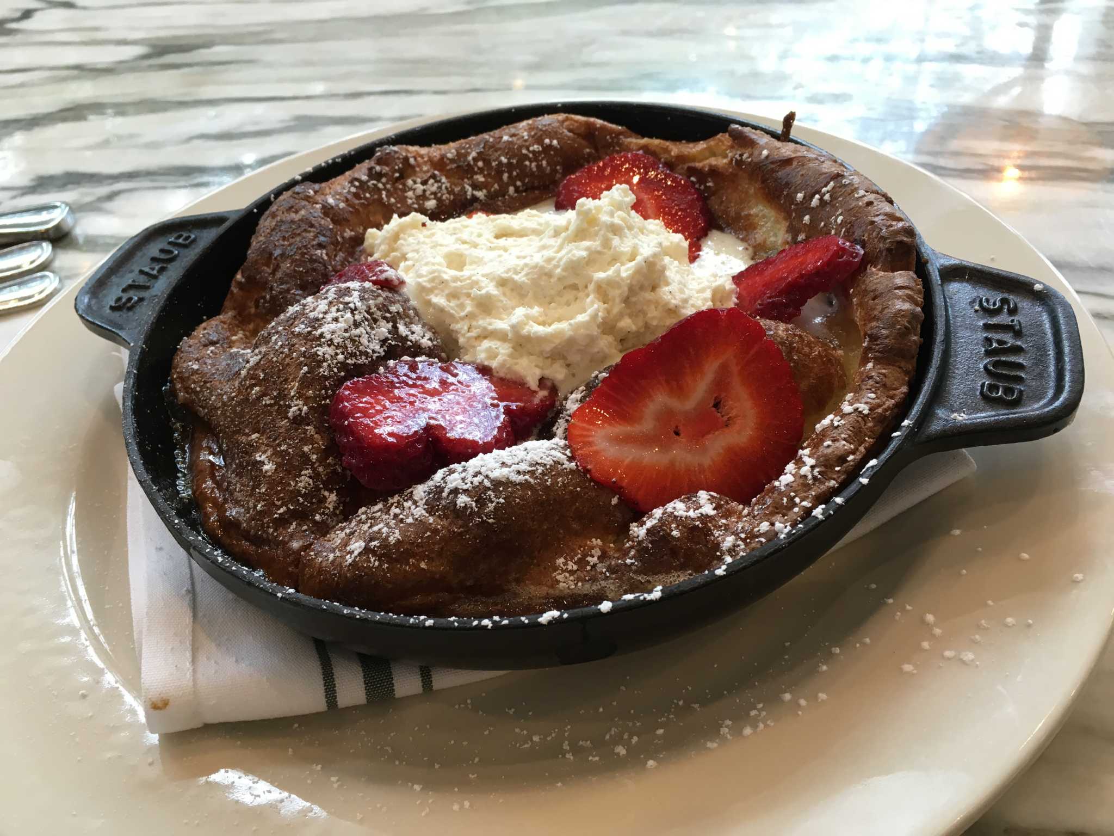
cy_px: 418
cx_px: 557
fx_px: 933
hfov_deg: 61.7
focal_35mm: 29
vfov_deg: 48.2
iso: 64
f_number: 2.2
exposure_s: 1/30
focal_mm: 4.15
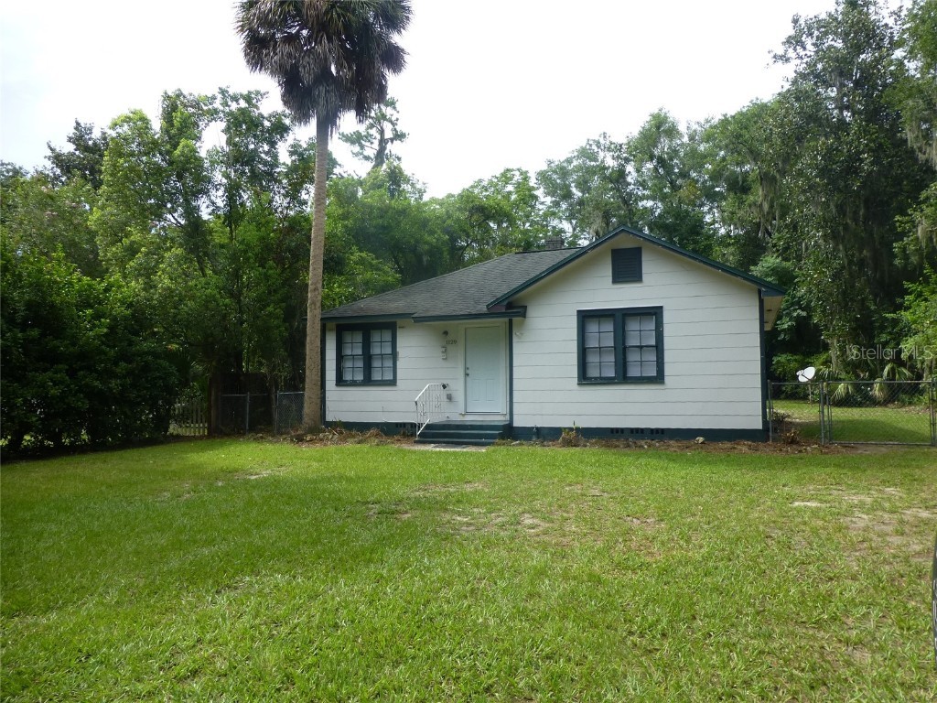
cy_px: 352
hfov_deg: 71.6
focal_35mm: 24
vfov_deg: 56.8
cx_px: 468
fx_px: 650
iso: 100
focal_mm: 4.3
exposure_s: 1/320
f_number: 4
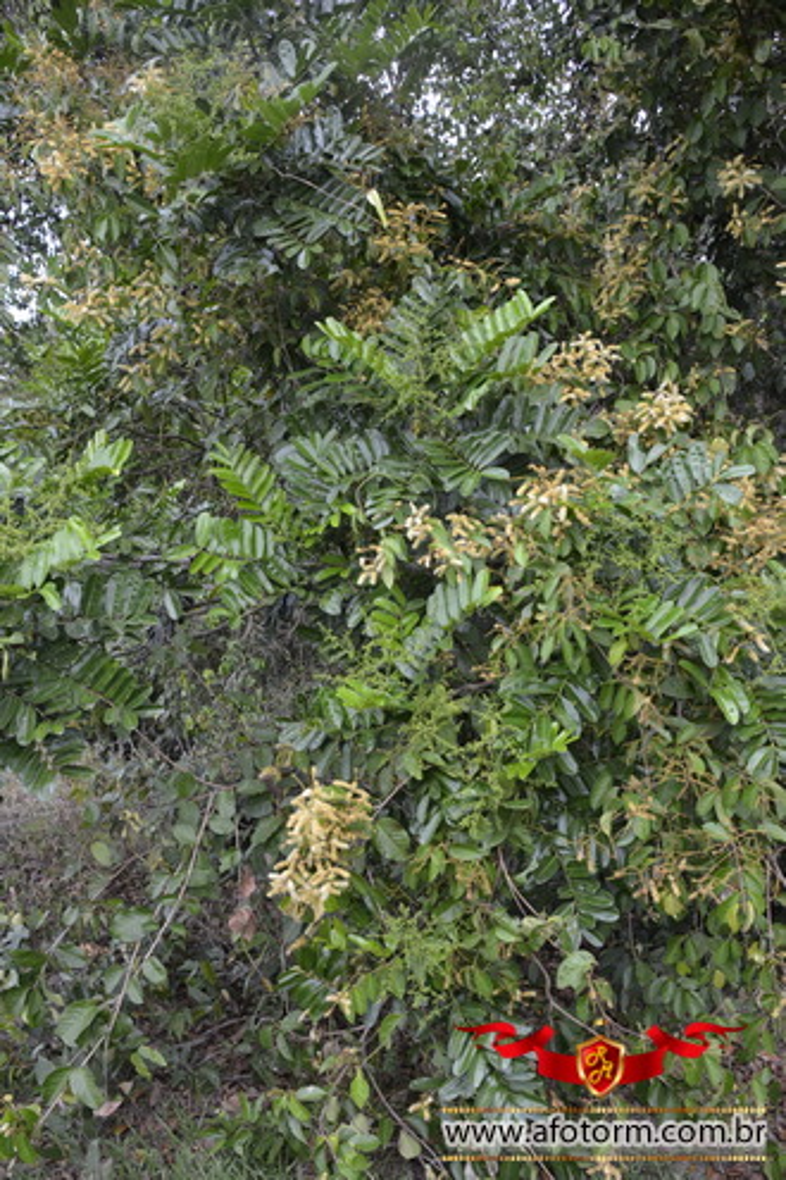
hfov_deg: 43.6
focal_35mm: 30
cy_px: 590
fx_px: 982
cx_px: 393
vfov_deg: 61.9
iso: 250
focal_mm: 20
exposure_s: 1/125
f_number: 5.6
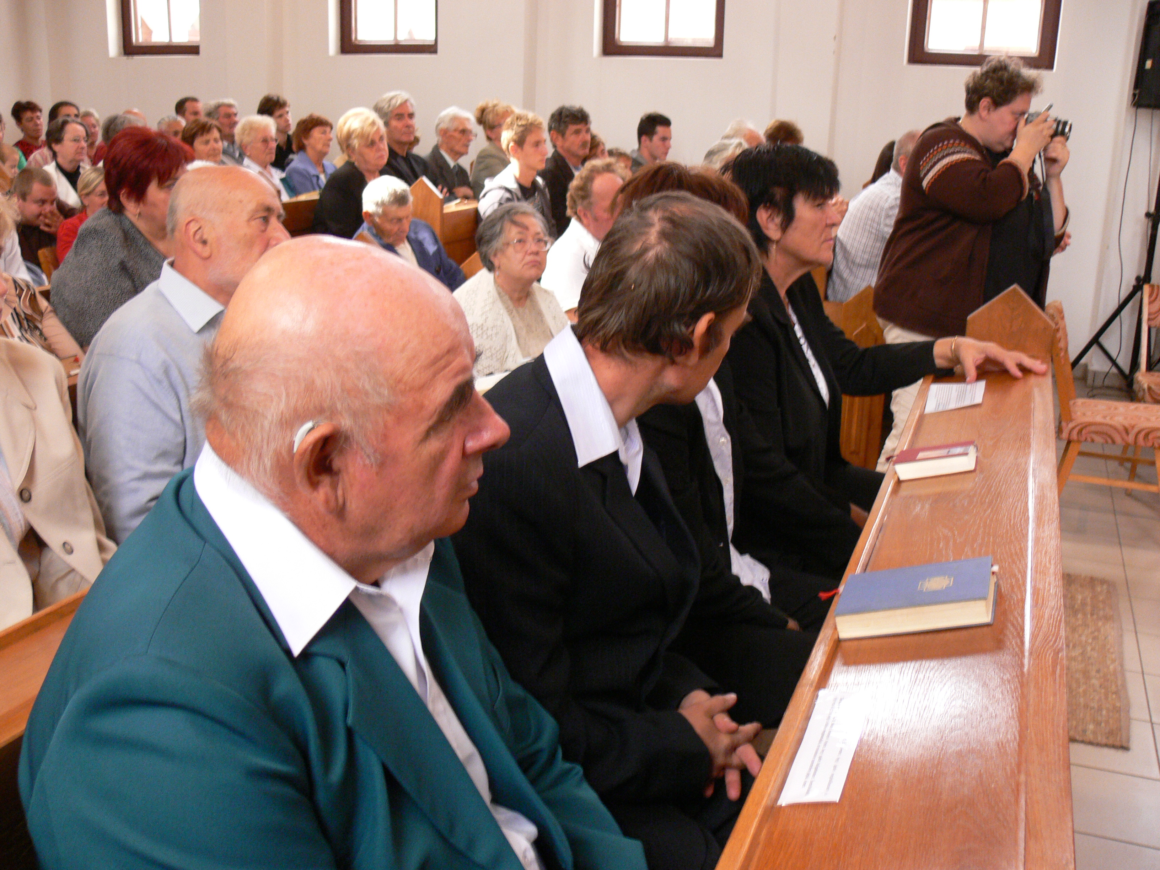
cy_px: 435
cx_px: 580
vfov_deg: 40.7
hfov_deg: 52.6
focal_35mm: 35
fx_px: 1173
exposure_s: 1/20
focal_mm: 7.4
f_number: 2.8
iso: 200
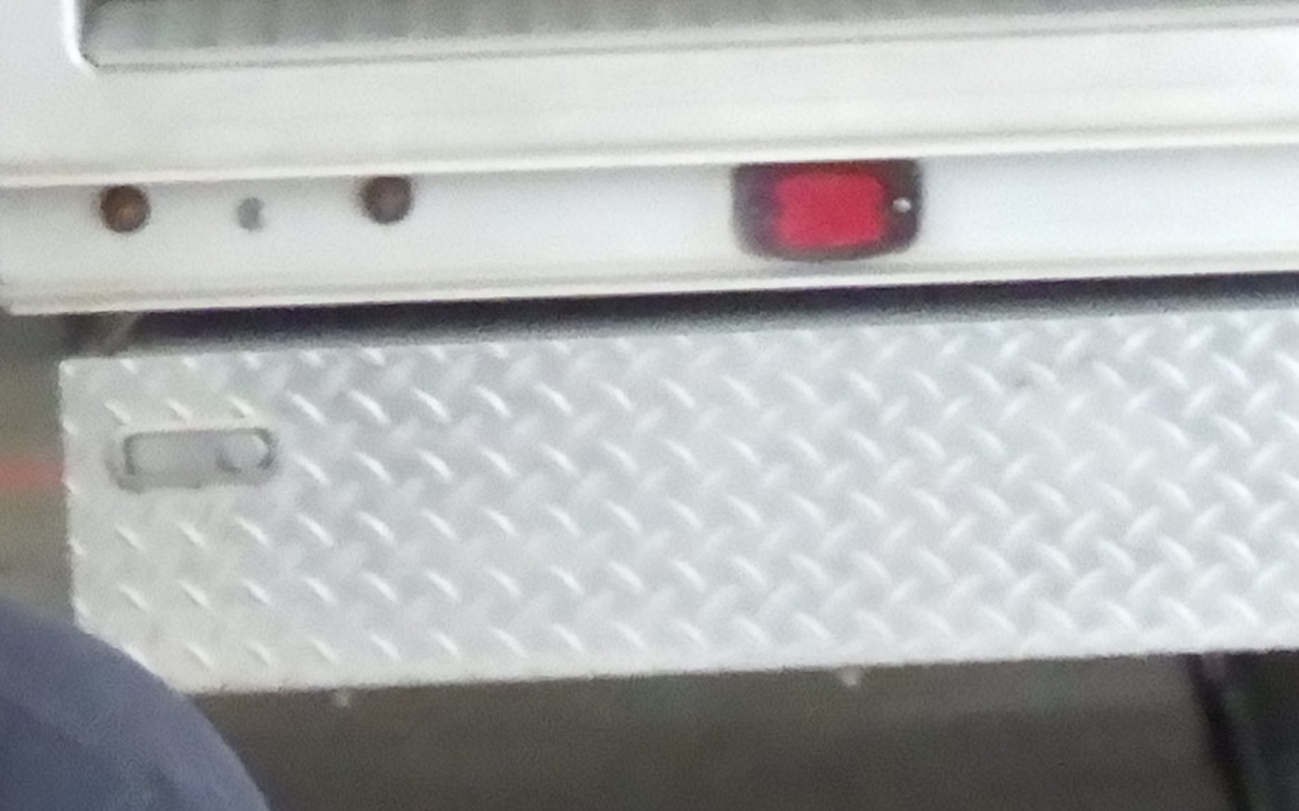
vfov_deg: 3.4
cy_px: 2582
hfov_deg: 5.6
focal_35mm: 372
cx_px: 1801
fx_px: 13166
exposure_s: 1/80
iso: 1250
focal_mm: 11.1
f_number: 4.6
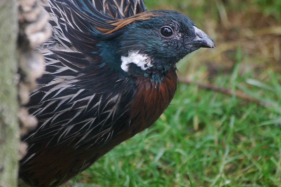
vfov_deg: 3.3
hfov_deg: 4.9
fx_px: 3283
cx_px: 135
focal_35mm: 421
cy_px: 84
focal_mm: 200
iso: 800
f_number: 5.6
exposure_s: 1/160
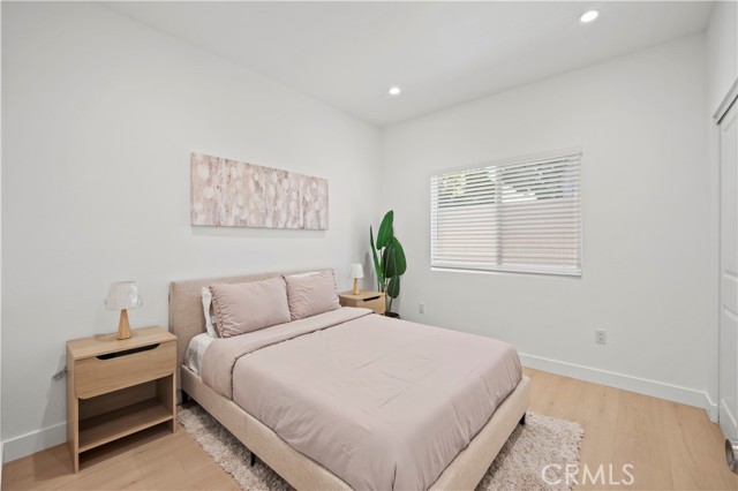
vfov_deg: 81.1
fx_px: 287
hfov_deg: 104.3
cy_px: 246
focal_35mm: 14
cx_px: 369
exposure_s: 1/5
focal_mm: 14
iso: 640
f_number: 9
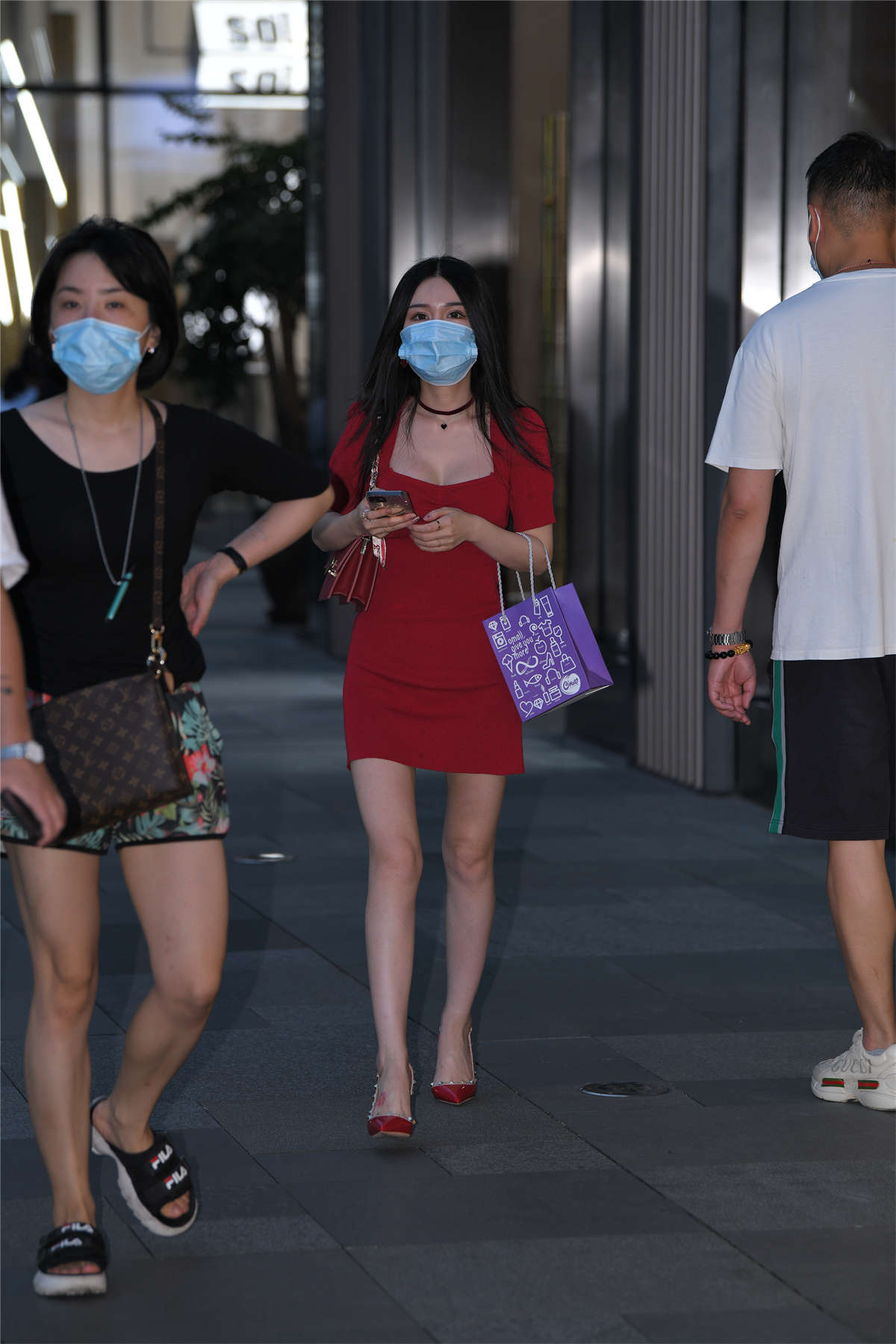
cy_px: 672
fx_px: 5040
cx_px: 448
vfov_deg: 15.2
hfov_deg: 10.2
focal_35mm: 135
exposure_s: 1/200
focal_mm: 135
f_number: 4
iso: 400
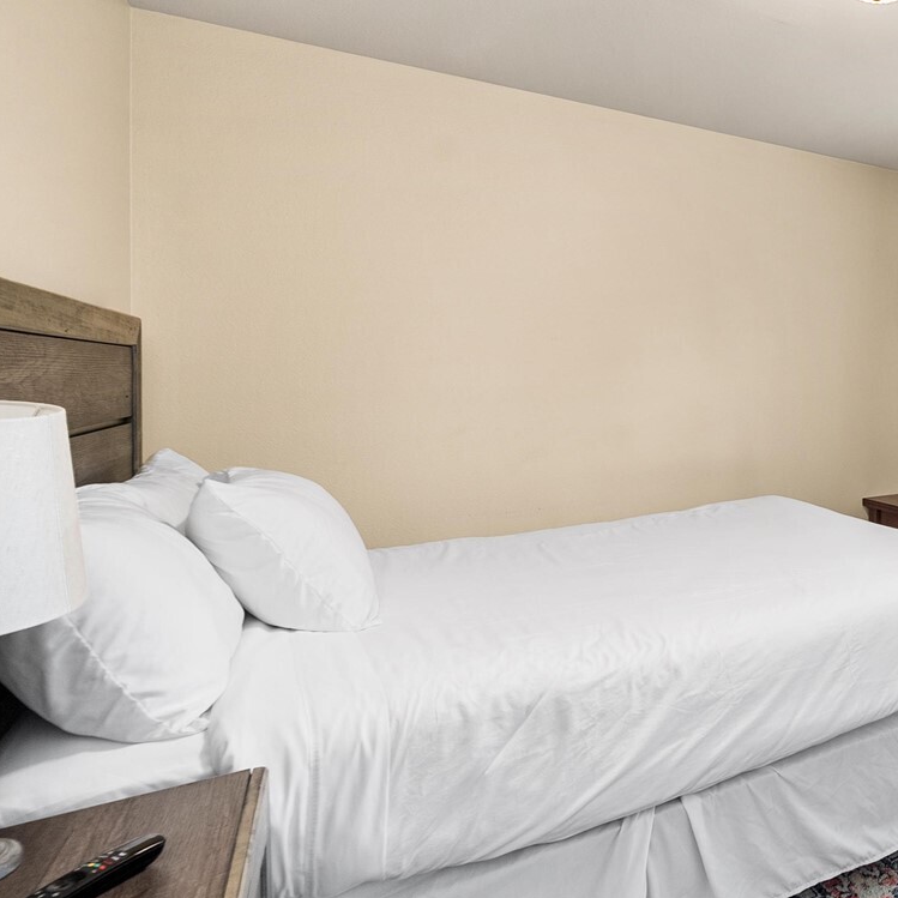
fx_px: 734
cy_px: 410
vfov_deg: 62.8
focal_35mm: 25
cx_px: 926
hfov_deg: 49.4
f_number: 7.1
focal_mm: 13
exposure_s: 1/60
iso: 400
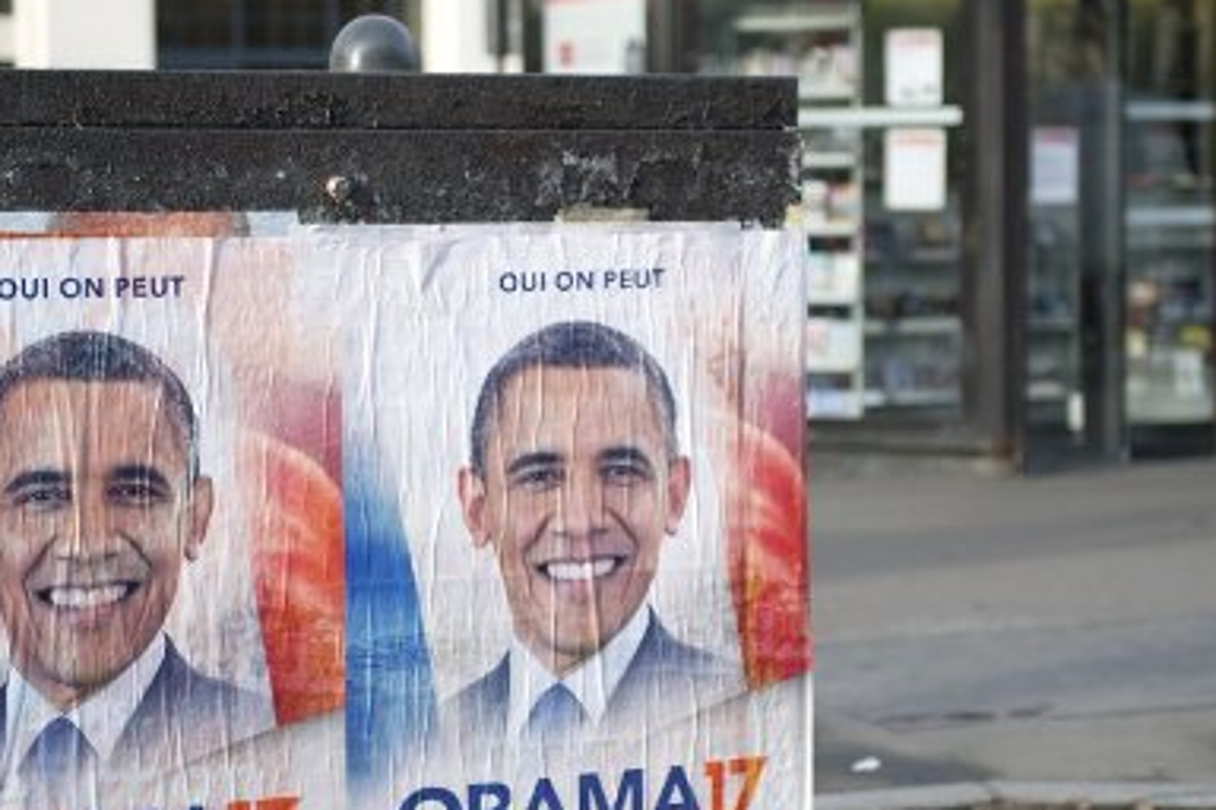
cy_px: 392
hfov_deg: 20.4
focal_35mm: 100
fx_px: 3378
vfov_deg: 13.7
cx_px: 636
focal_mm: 60
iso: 1250
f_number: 2.8
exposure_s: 1/4000
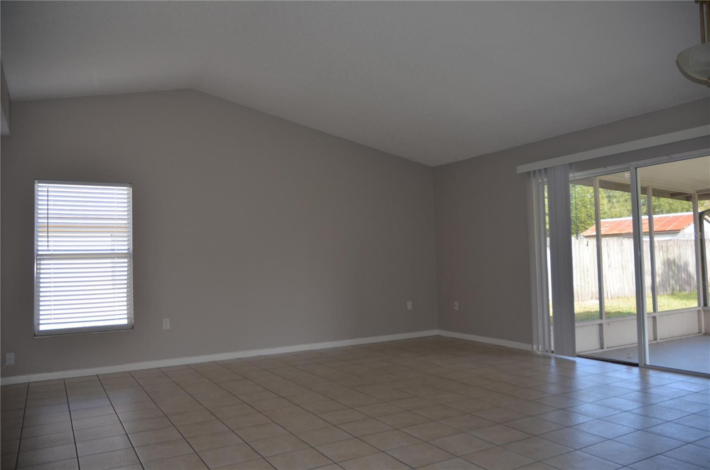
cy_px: 235
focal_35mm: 27
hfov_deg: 67.5
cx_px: 355
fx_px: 531
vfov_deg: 47.7
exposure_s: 1/125
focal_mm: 18
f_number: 3.5
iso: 200
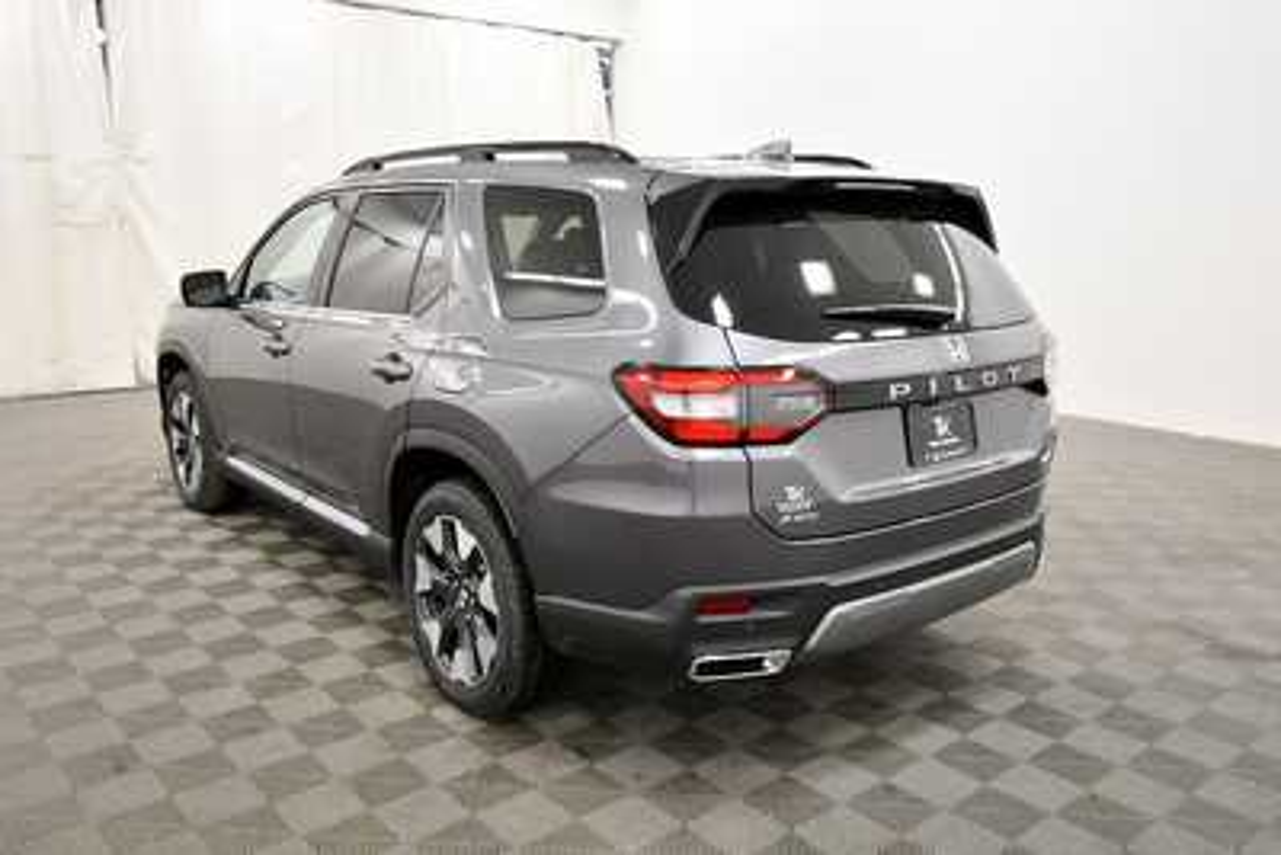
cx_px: 640
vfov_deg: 43.6
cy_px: 428
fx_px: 1068
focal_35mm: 30
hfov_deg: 61.9
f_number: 5.6
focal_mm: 20
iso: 1600
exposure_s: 1/125
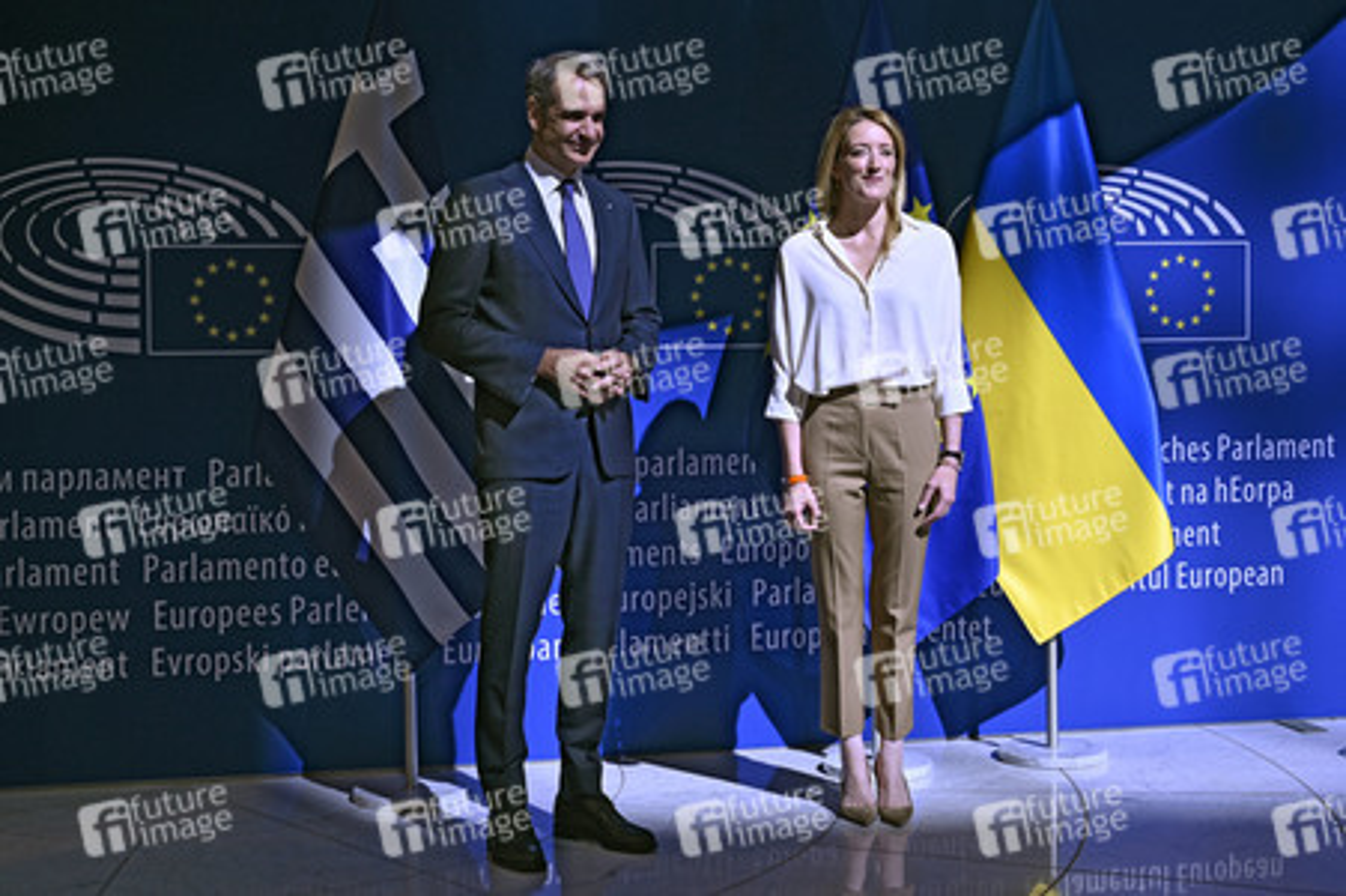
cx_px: 673
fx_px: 1644
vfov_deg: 30.5
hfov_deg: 44.5
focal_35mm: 44
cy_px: 448
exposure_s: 1/1000
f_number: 4
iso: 125
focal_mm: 44
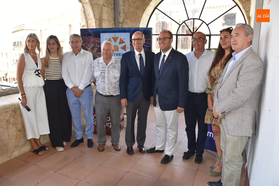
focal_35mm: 27
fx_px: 209
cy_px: 93
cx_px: 140
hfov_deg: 67.3
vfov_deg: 48.0
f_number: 5.6
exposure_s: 1/125
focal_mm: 18
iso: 400
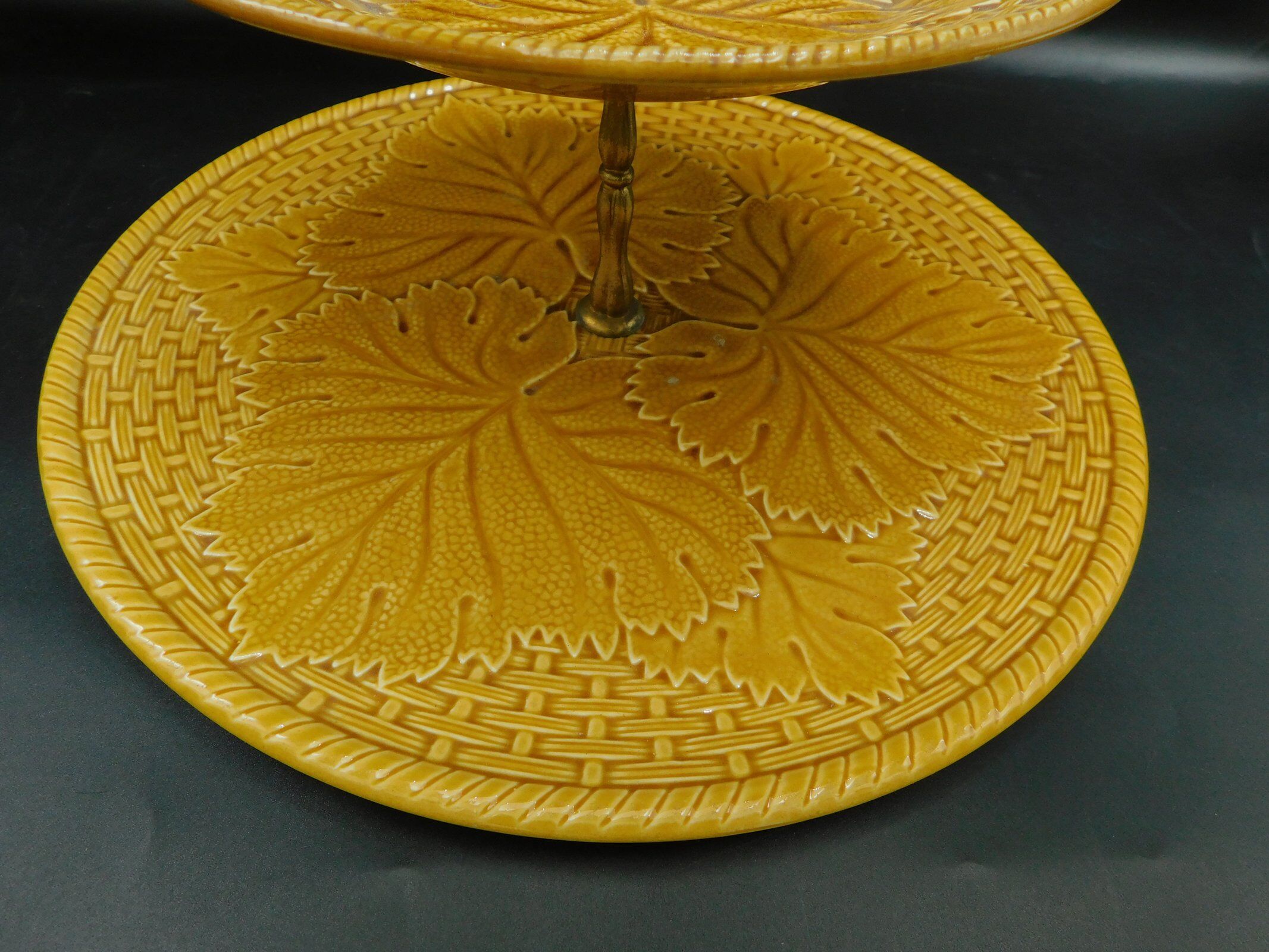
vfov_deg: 58.9
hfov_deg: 73.9
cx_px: 634
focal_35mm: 23
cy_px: 476
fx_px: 843
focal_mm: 4
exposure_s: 1/125
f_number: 3
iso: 125
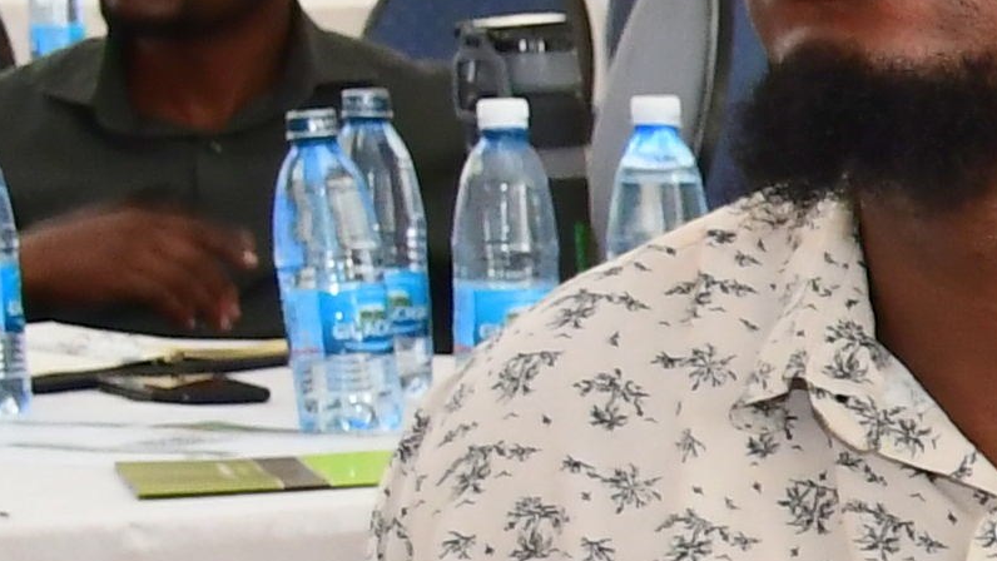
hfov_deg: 7.3
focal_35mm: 249
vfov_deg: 4.9
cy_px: 710
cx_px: 3359
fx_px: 6584
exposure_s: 1/160
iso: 1000
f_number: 6.3
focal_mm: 23
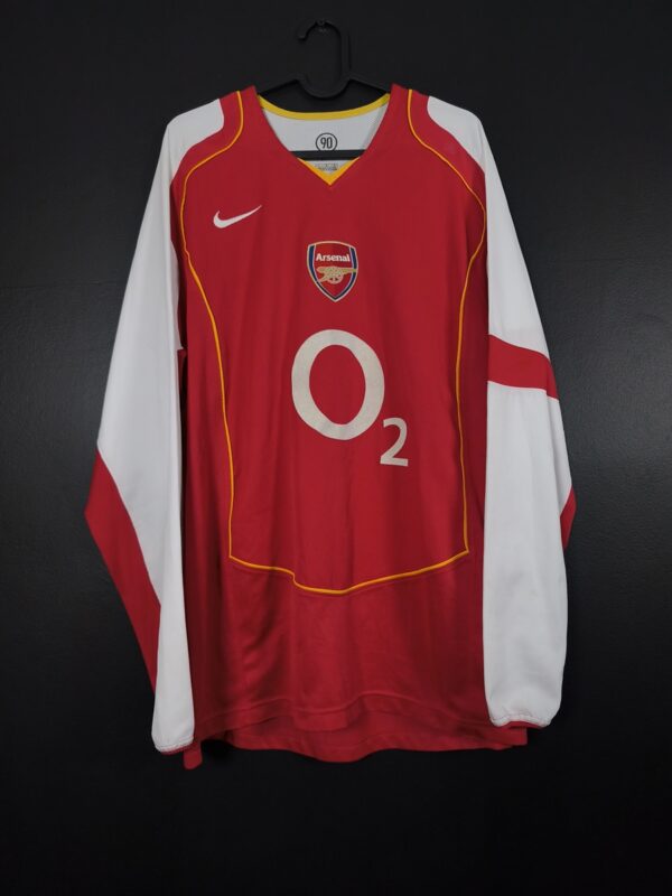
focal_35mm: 23
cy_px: 448
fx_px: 595
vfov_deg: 73.9
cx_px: 336
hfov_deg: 58.9
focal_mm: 6.57
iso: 400
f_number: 1.6
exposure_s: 1/125
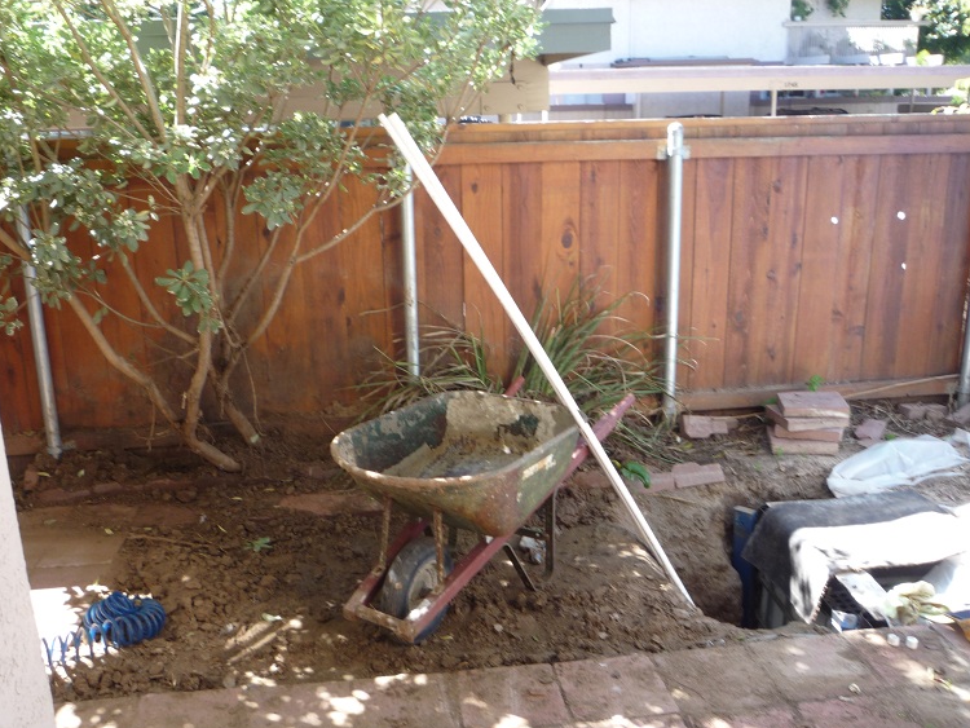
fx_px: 897
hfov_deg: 56.8
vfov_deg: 44.2
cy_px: 367
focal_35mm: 32
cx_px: 455
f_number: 3.3
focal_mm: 5.2
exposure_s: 1/60
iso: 100
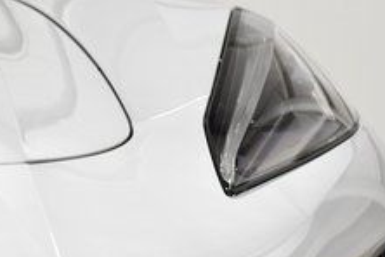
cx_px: -95
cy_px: 312
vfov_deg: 5.3
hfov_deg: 7.9
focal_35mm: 259
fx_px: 2770
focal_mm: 60
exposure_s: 1/125
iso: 1600
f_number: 4.5
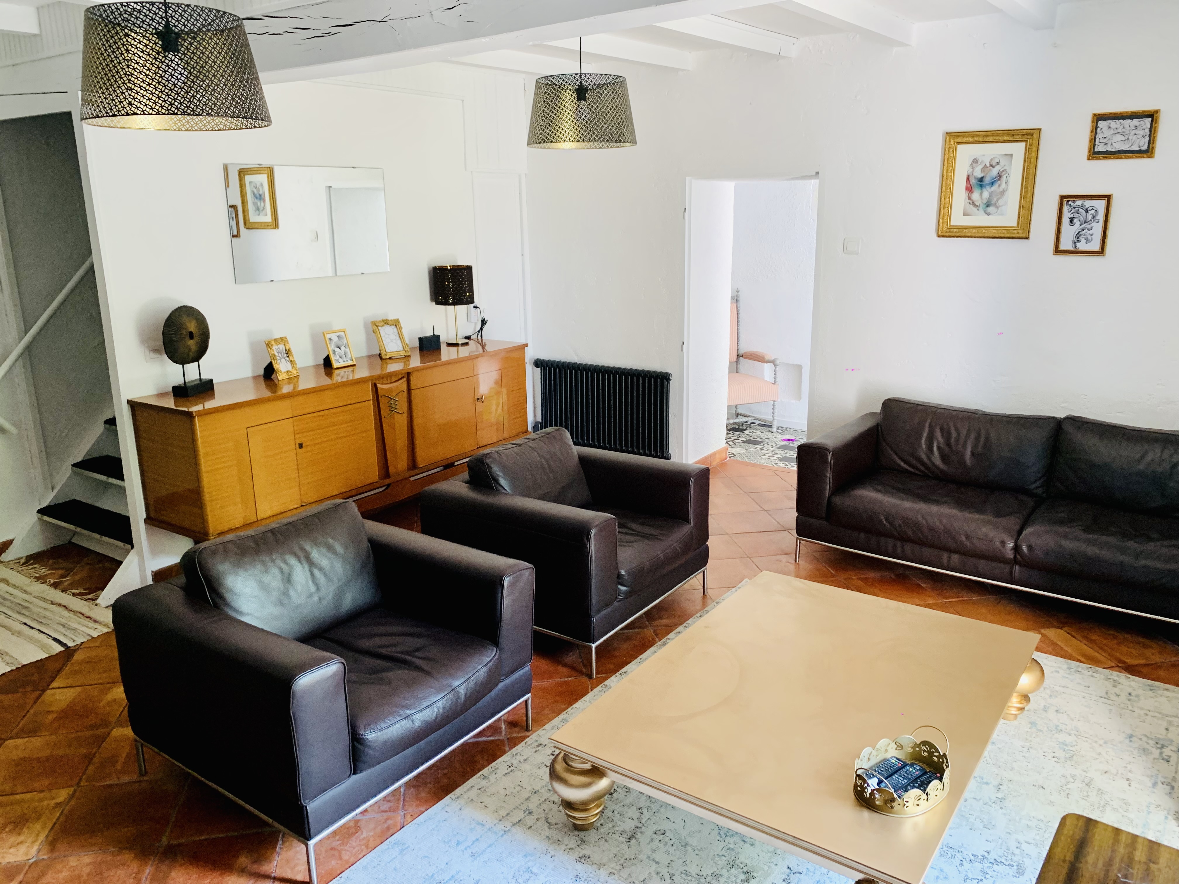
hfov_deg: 67.3
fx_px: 886
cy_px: 442
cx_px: 590
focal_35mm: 26
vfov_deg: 53.1
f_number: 1.8
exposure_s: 1/60
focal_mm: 4.25
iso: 160
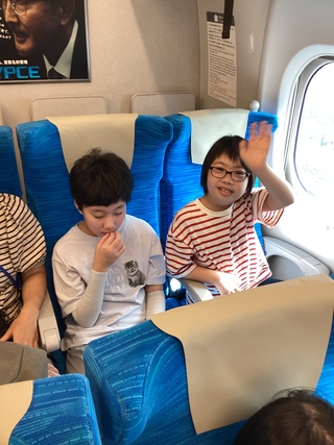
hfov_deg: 45.4
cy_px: 222
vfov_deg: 58.4
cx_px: 167
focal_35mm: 31
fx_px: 399
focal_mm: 3.3
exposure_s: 1/60
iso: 80
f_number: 2.4
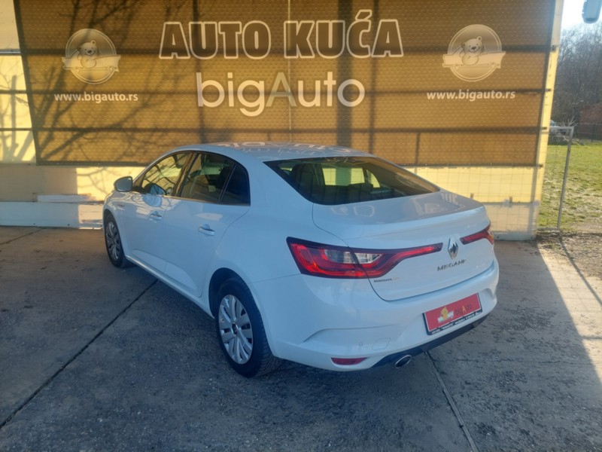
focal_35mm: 25
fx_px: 435
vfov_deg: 54.9
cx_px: 301
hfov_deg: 69.4
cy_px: 226
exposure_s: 1/375
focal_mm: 5.23
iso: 40
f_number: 1.8
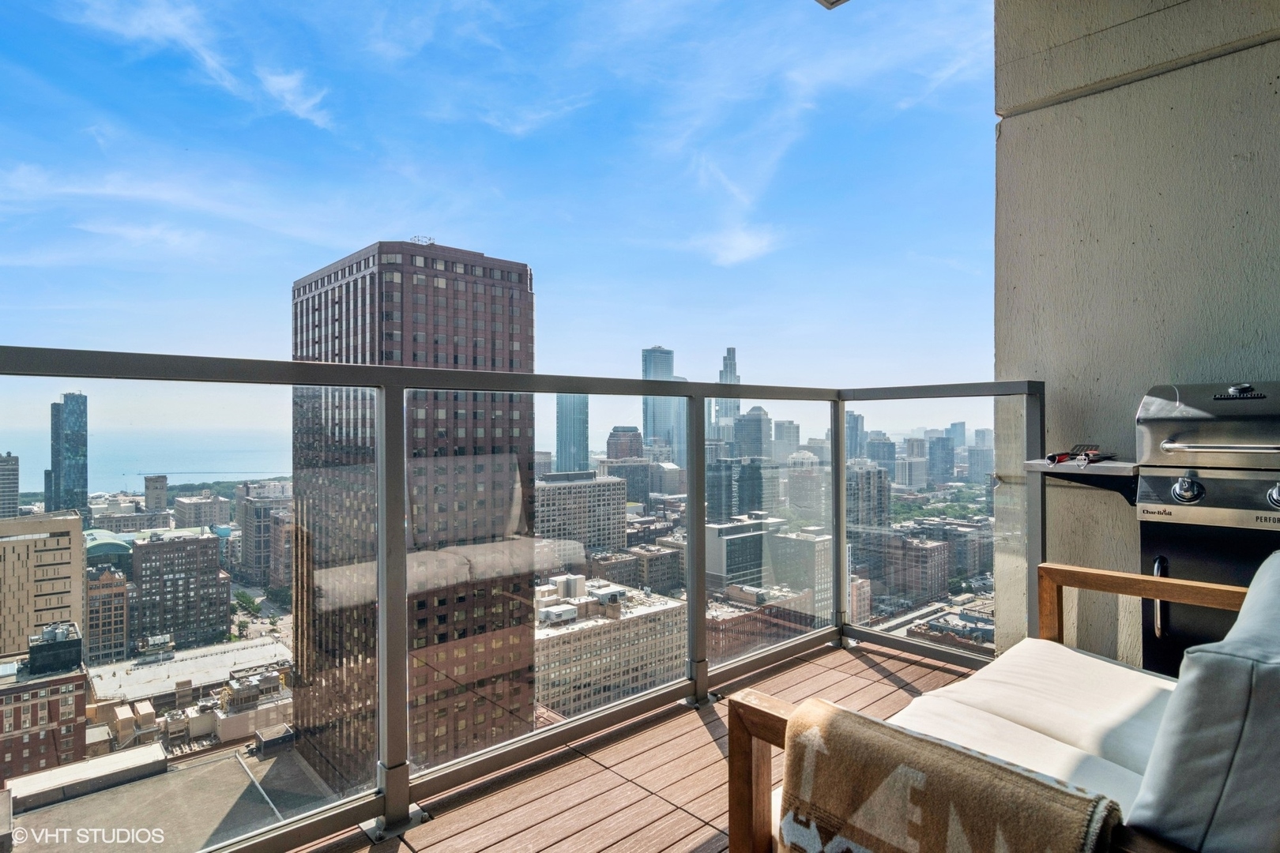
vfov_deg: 67.4
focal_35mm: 18
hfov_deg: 90.0
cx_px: 640
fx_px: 640
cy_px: 426
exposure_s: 1/640
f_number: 8
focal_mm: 12
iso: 200
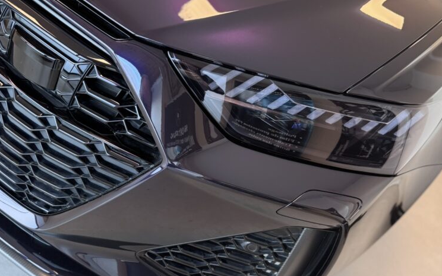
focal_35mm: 35
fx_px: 422
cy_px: 104
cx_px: 216
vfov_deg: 36.1
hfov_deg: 55.3
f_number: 1.78
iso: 250
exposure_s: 1/50
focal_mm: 6.76
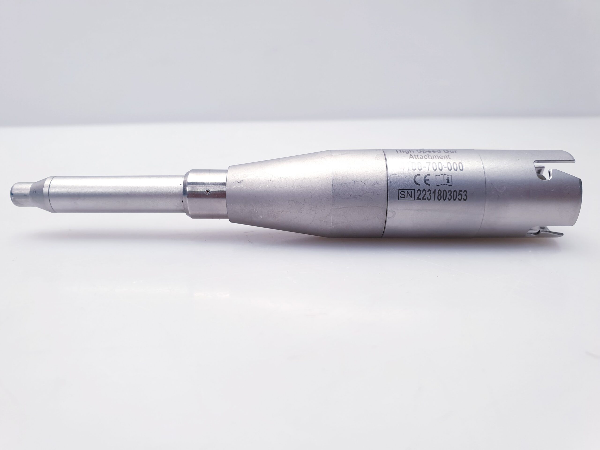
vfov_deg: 53.1
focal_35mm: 26
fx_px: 451
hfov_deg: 67.3
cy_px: 225
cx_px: 300
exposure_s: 1/50
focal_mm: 4.3
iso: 80
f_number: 2.4
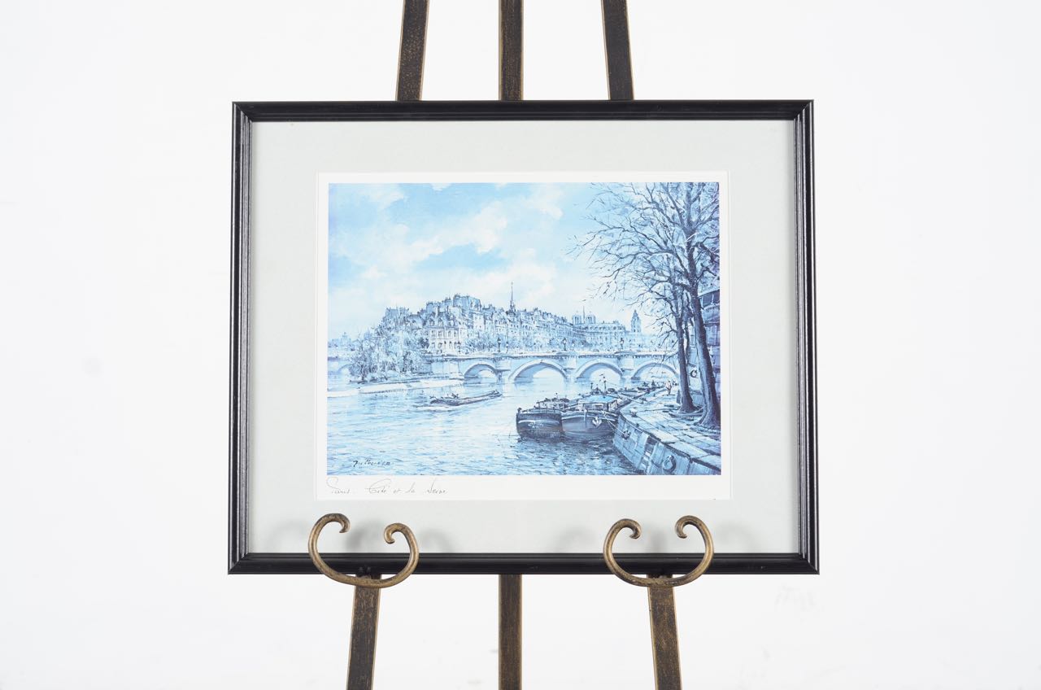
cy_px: 345
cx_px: 520
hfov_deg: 27.0
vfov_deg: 18.1
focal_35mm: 75
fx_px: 2164
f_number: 5.6
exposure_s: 1/125
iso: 100
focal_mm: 50
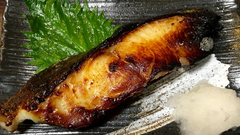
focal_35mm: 32
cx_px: 119
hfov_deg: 61.0
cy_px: 82
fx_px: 204
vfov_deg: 36.5
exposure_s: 1/30
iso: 125
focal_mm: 4.15
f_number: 2.2
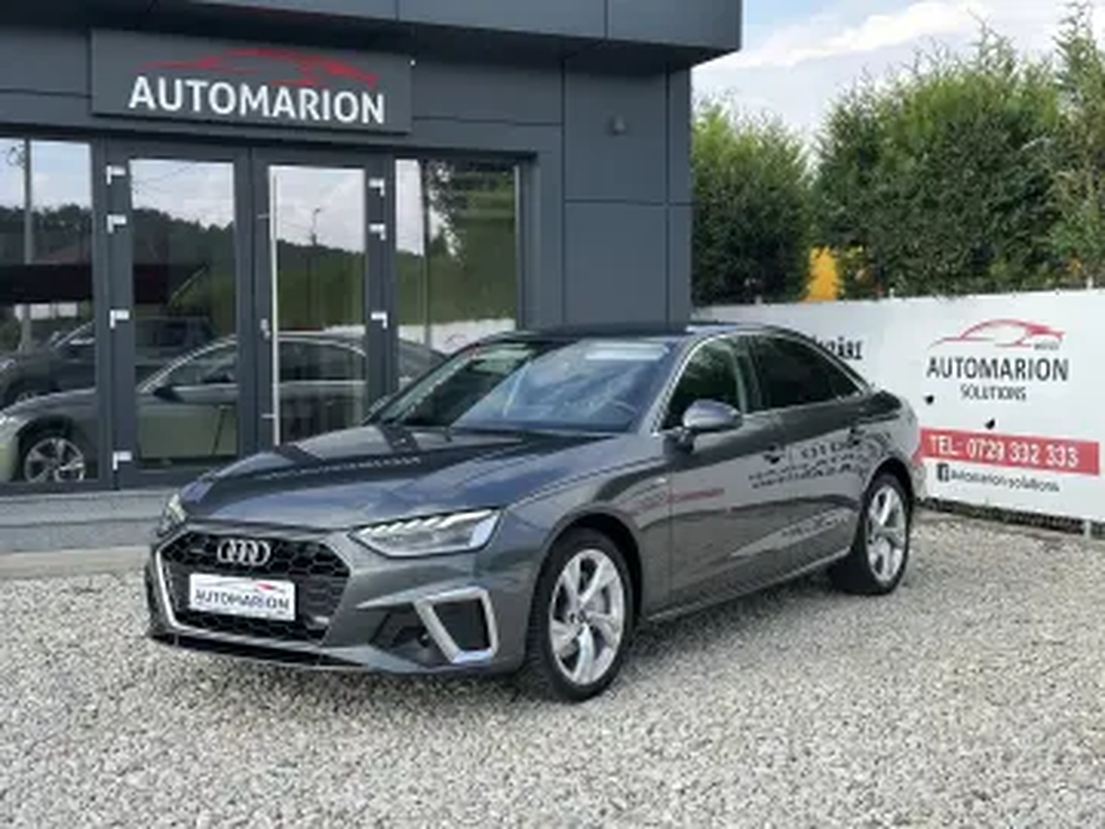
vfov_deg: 30.3
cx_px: 552
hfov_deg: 39.7
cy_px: 414
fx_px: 1532
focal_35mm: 48
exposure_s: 1/880
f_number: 1.78
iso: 64
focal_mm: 6.86
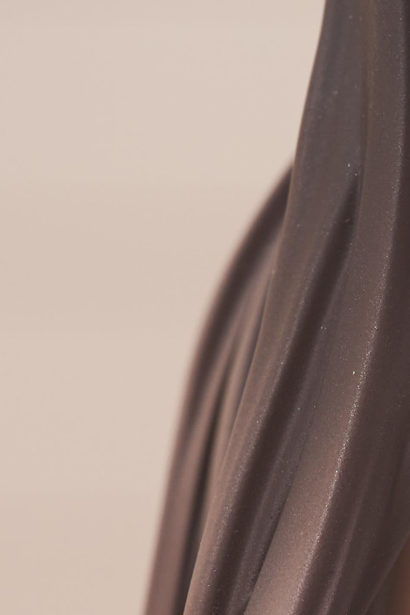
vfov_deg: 2.8
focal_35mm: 729
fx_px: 12453
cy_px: 1131
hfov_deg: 1.9
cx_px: 663
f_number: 8
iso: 100
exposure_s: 1/15
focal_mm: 110
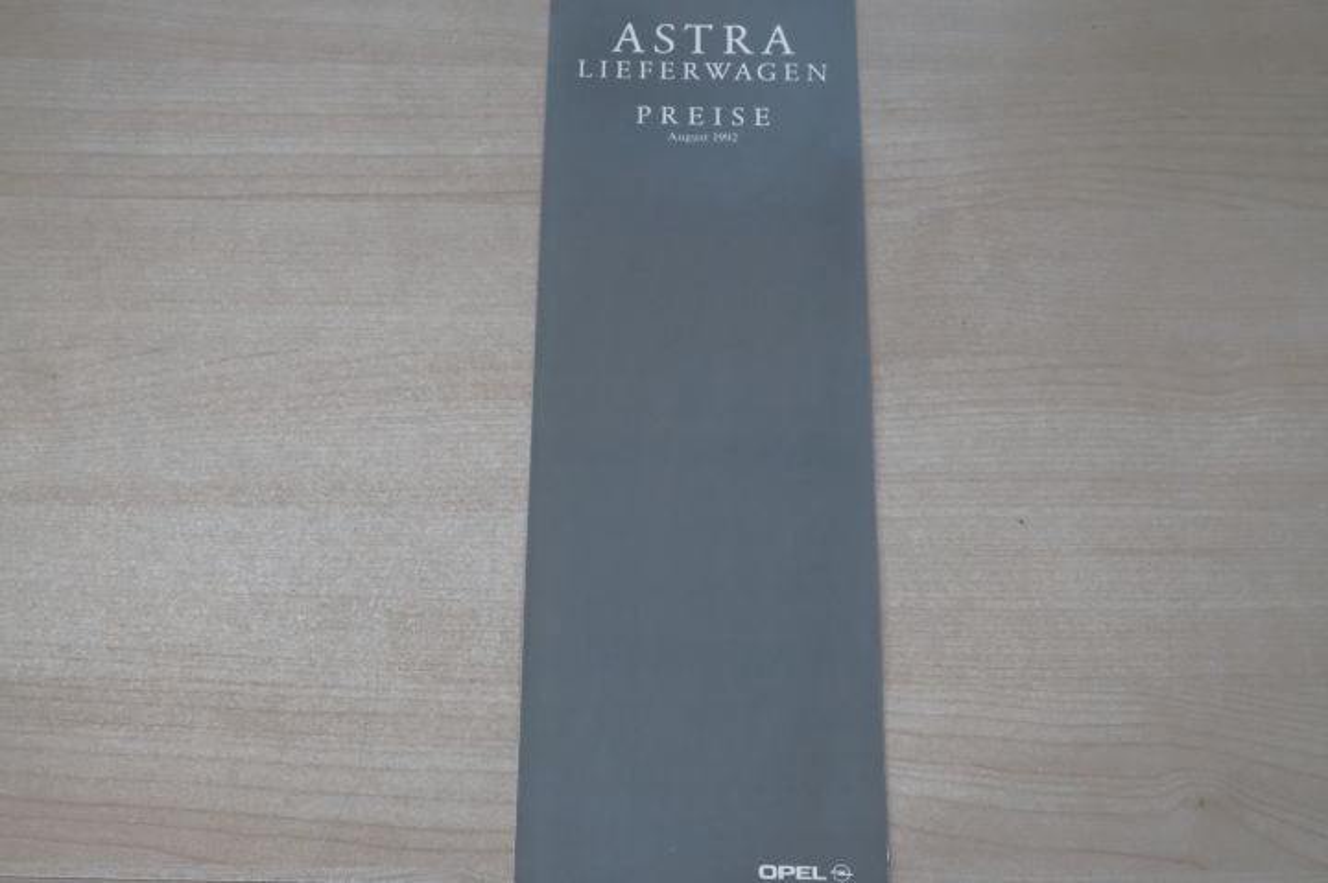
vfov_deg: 31.1
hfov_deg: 45.5
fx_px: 1585
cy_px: 442
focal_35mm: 43
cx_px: 664
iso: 6400
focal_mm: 28.9
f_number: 7.1
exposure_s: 1/28
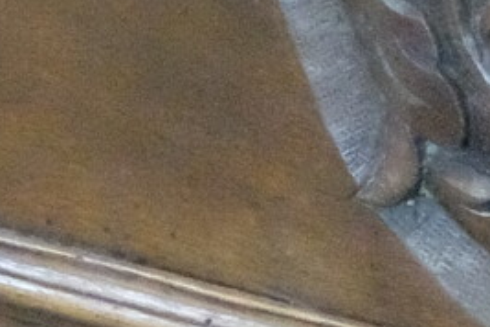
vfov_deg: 4.3
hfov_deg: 6.0
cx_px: 1408
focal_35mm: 320
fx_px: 4355
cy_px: -130
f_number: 11
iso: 25600
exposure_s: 1/50
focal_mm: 30.2
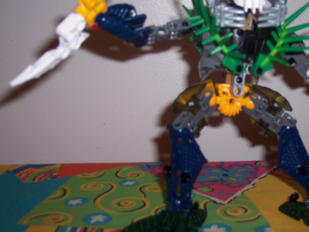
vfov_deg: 24.0
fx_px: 545
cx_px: 225
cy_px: 89
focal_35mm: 61
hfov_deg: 31.2
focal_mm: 8
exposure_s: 1/60
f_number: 2.8
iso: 100
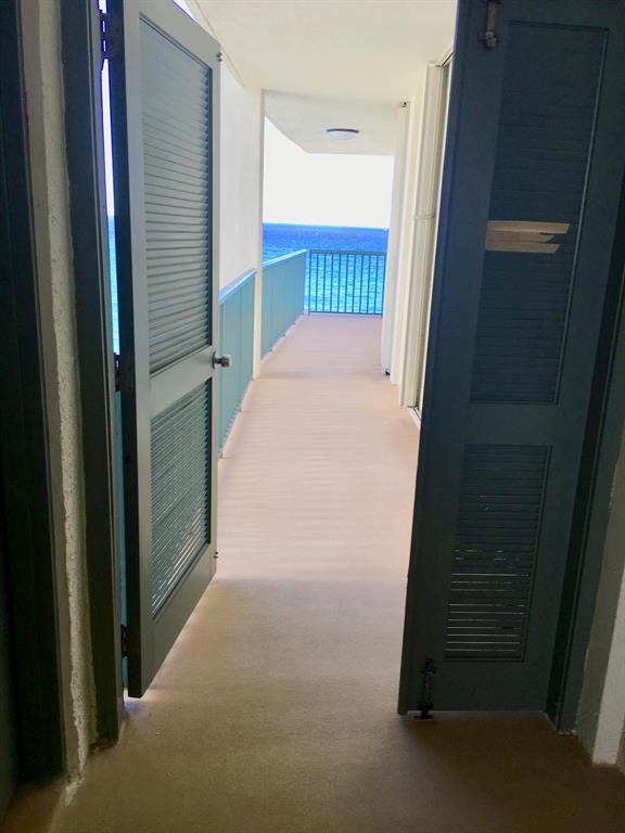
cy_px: 416
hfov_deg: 48.2
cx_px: 312
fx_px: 698
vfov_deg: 61.7
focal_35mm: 29
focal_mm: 4.15
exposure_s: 1/232
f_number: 2.2
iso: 25
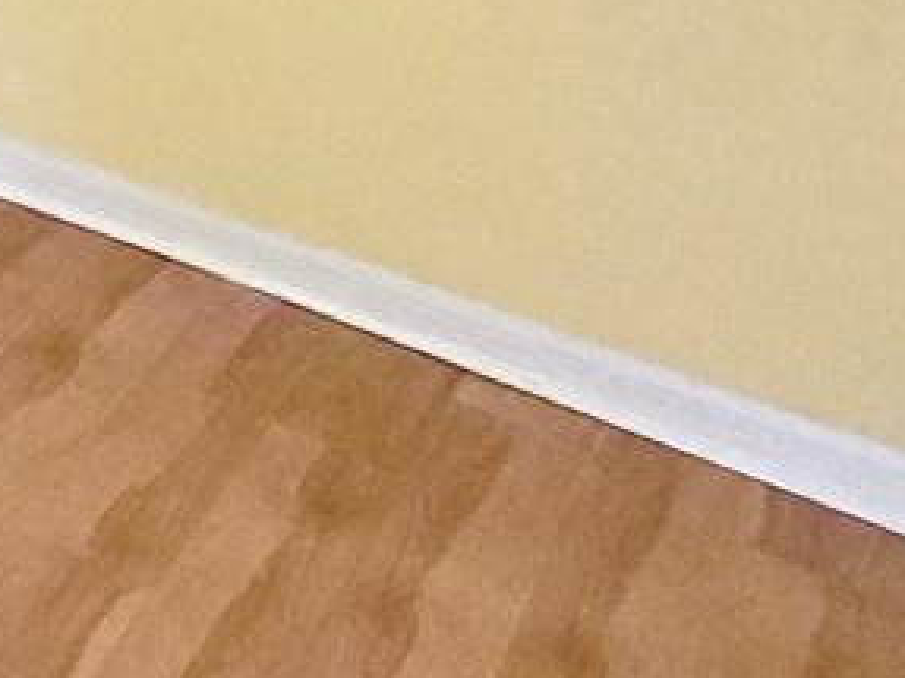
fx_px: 2038
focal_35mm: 78
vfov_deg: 14.5
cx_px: -829
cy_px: -801
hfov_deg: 18.3
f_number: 2.2
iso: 500
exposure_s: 1/60
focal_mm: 2.22
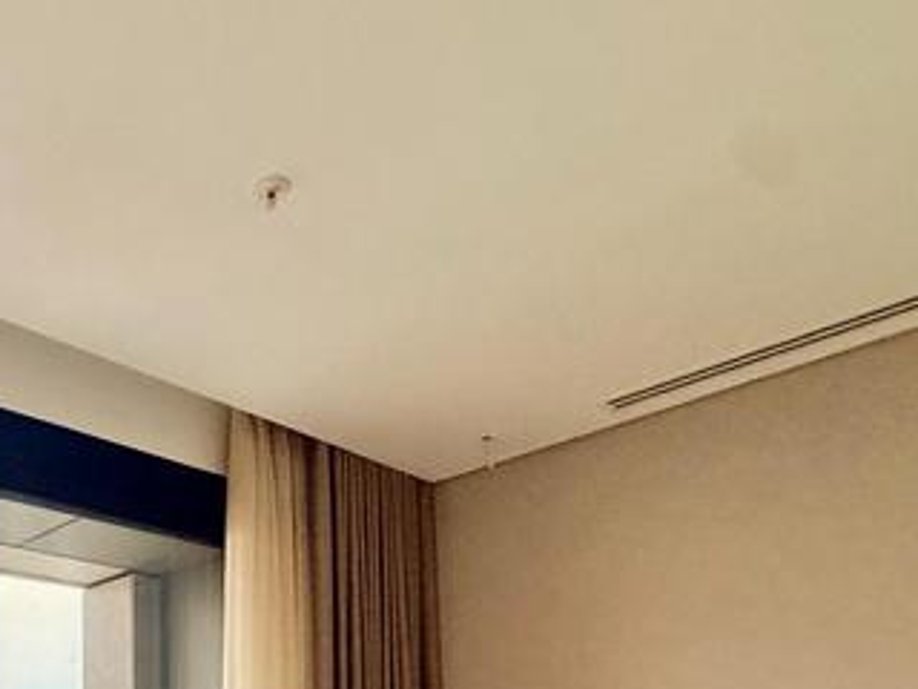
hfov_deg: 47.9
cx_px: 115
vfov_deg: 33.6
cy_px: 812
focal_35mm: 35
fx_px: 928
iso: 64
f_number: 2.2
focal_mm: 2.22
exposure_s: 1/421
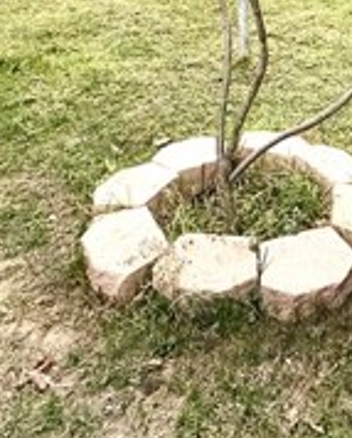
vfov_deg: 30.2
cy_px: -130
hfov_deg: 28.8
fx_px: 636
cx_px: 359
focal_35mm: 49
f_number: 2.2
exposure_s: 1/121
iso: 125
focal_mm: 2.22
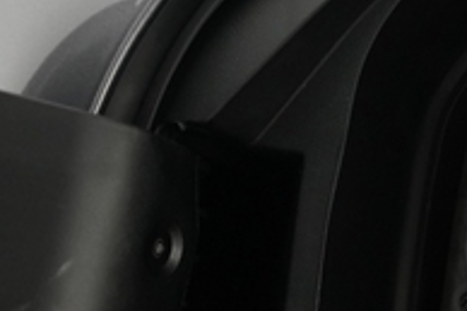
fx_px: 1024
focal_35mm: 79
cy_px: 311
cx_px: 436
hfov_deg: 24.8
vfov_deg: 16.9
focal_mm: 24
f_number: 4
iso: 3200
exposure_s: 1/80
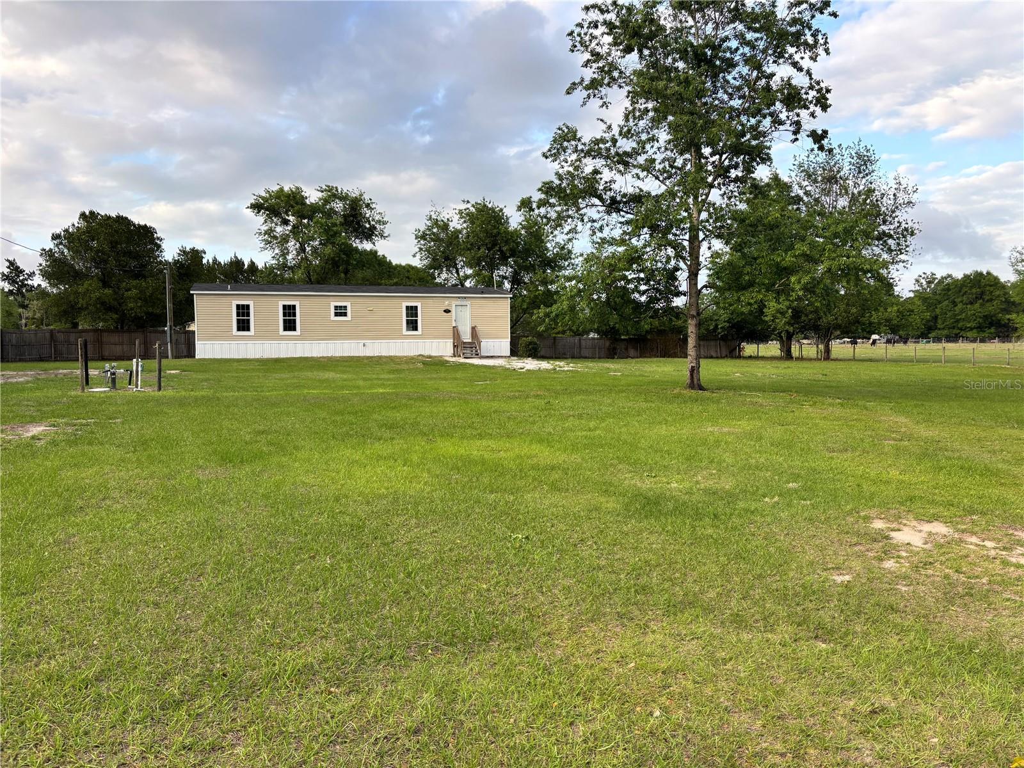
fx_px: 769
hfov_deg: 67.3
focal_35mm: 26
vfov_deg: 53.1
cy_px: 384
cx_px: 512
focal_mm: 5.96
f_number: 1.6
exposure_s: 1/550
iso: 50
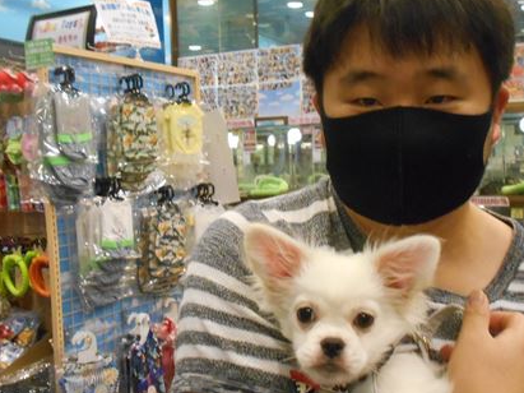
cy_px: 196
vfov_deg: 37.7
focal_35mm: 38
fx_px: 575
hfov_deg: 48.4
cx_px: 335
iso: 800
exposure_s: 1/80
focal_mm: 4.6
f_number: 3.2
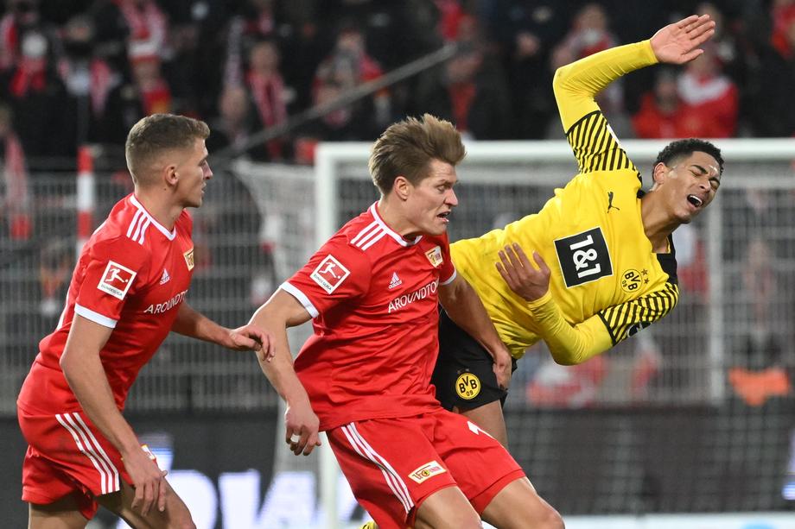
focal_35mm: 300
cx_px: 398
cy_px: 264
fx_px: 6623
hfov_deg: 6.9
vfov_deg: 4.6
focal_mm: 300
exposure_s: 1/2000
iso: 5000
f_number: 4
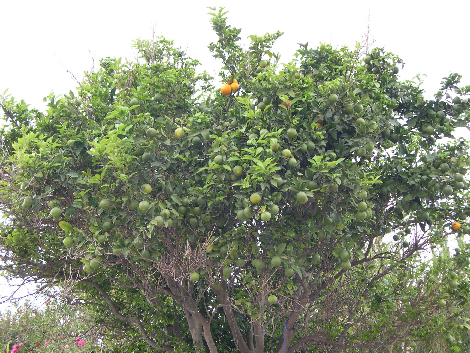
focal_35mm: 57
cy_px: 176
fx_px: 774
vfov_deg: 25.7
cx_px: 235
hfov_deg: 33.8
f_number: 3.4
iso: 100
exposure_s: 1/98
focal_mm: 12.2
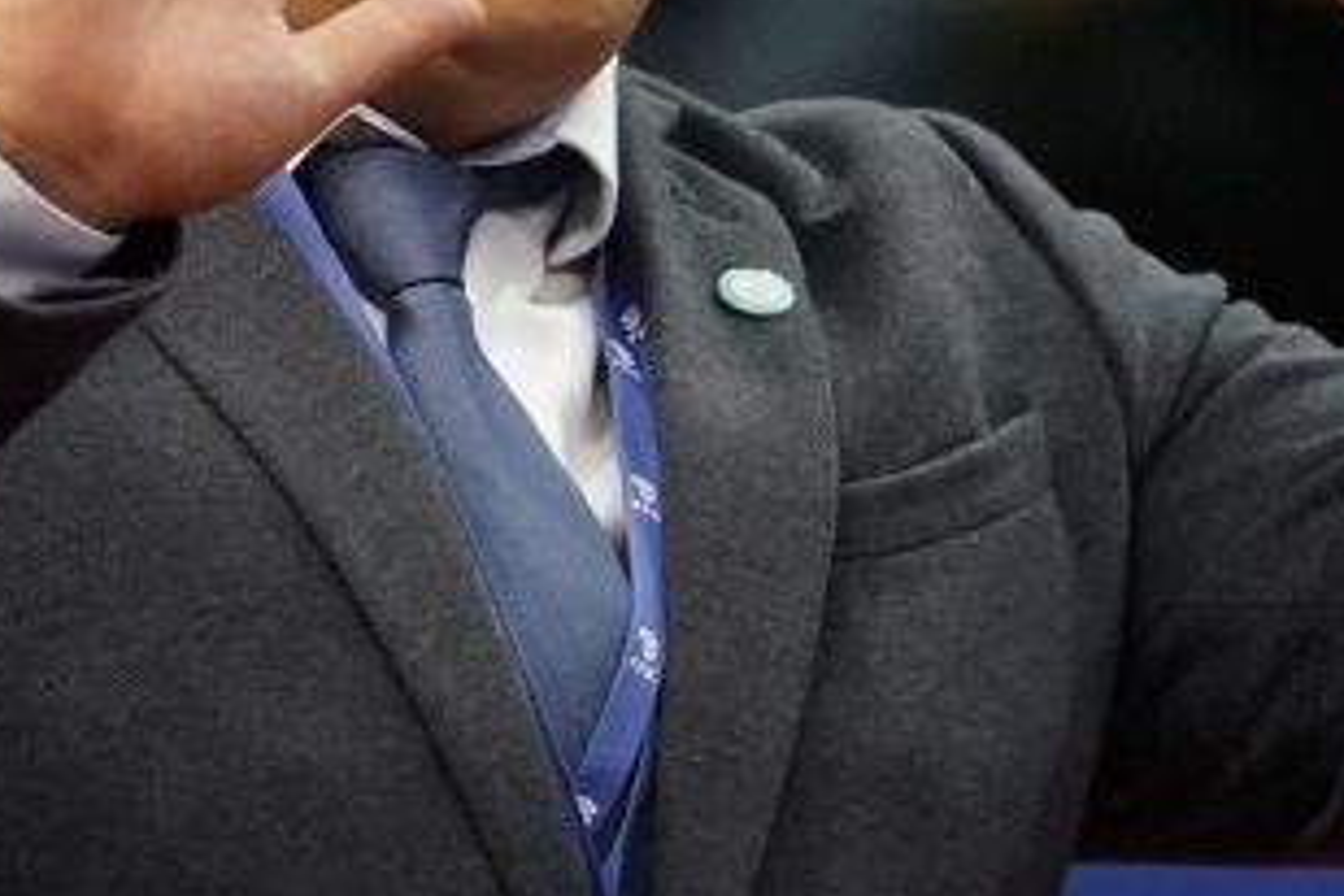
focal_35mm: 1166
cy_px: 487
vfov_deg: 1.2
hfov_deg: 1.8
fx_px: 43527
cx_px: 509
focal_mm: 200
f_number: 2.8
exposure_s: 1/1000
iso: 6400
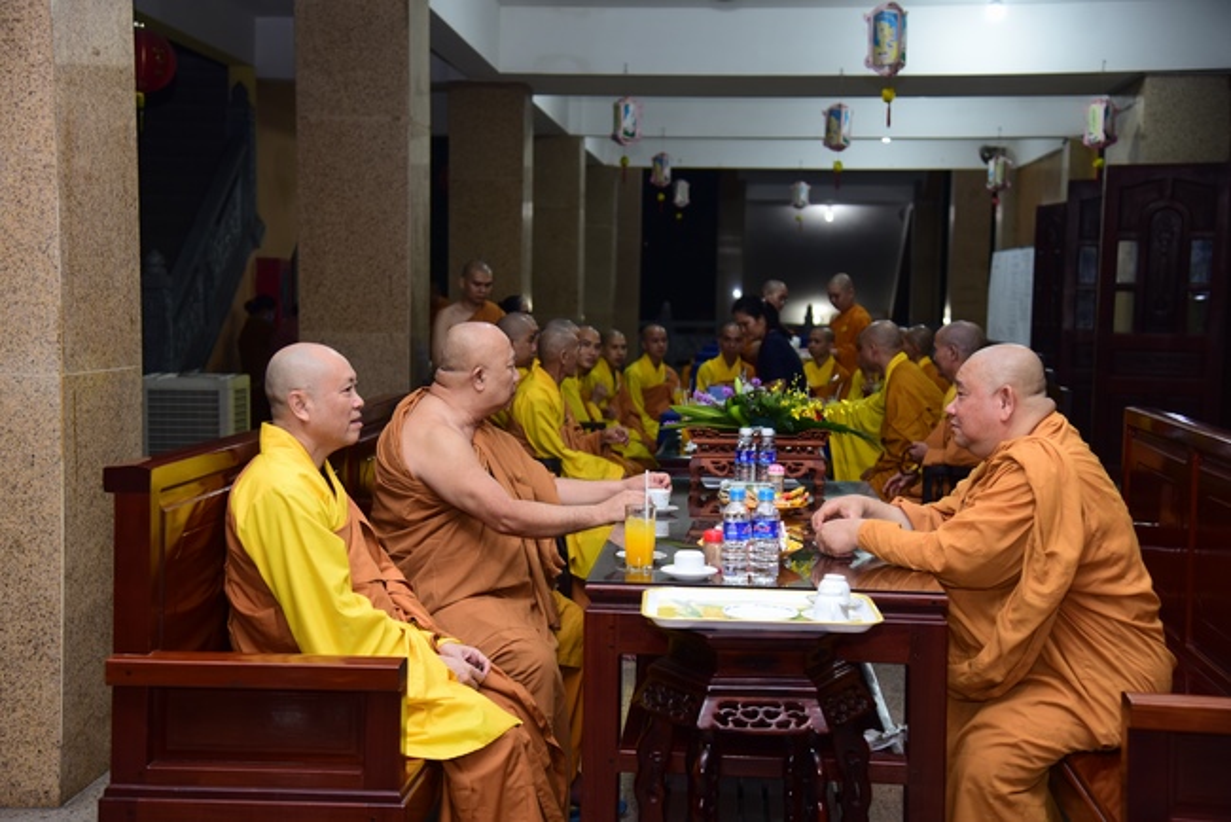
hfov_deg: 39.6
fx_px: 1710
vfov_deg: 27.0
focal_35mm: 50
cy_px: 411
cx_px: 616
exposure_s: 1/80
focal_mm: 50
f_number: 4
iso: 800
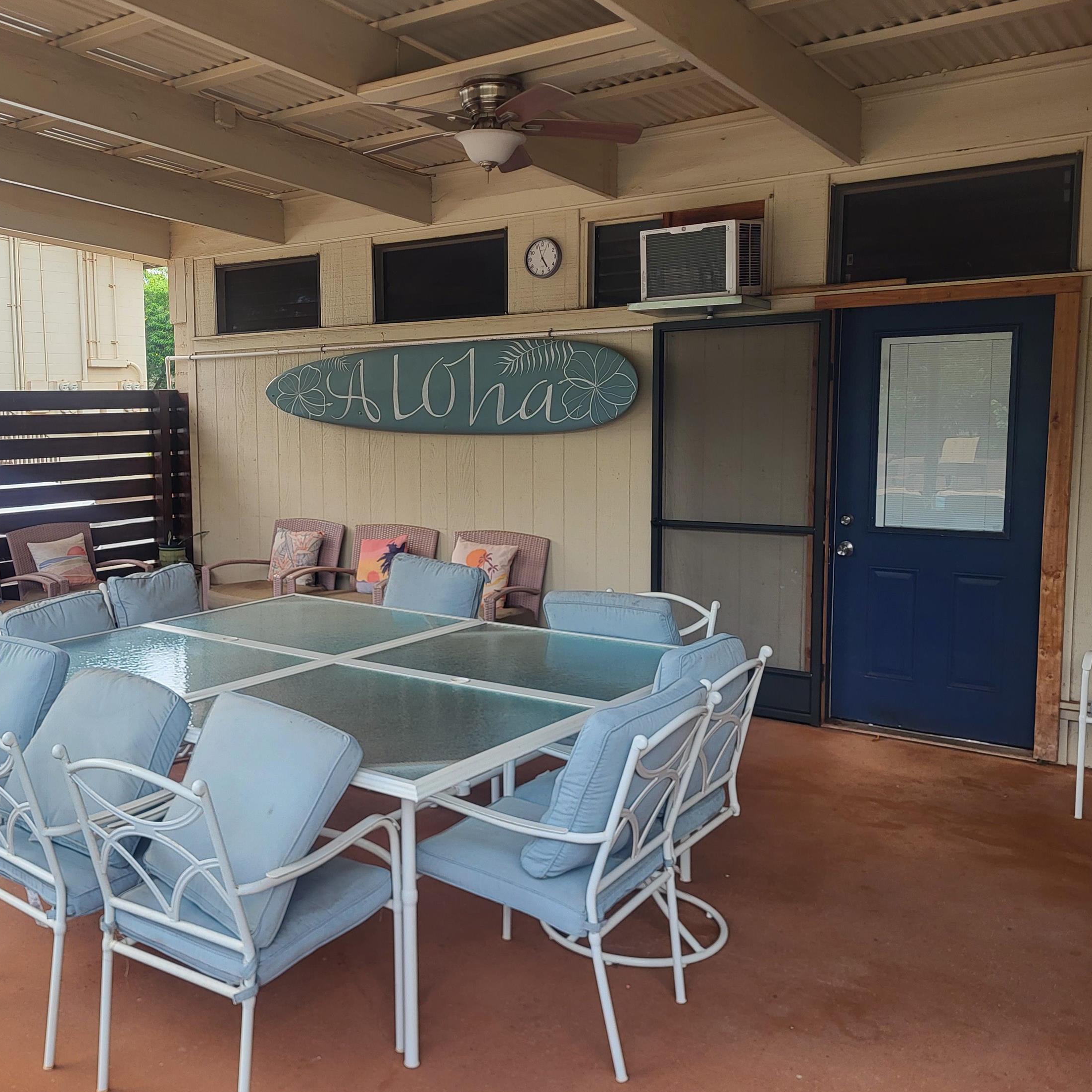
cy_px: 552
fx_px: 1142
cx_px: 357
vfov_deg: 51.1
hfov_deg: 50.1
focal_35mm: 32
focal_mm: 5.4
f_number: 1.8
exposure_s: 1/177
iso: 40
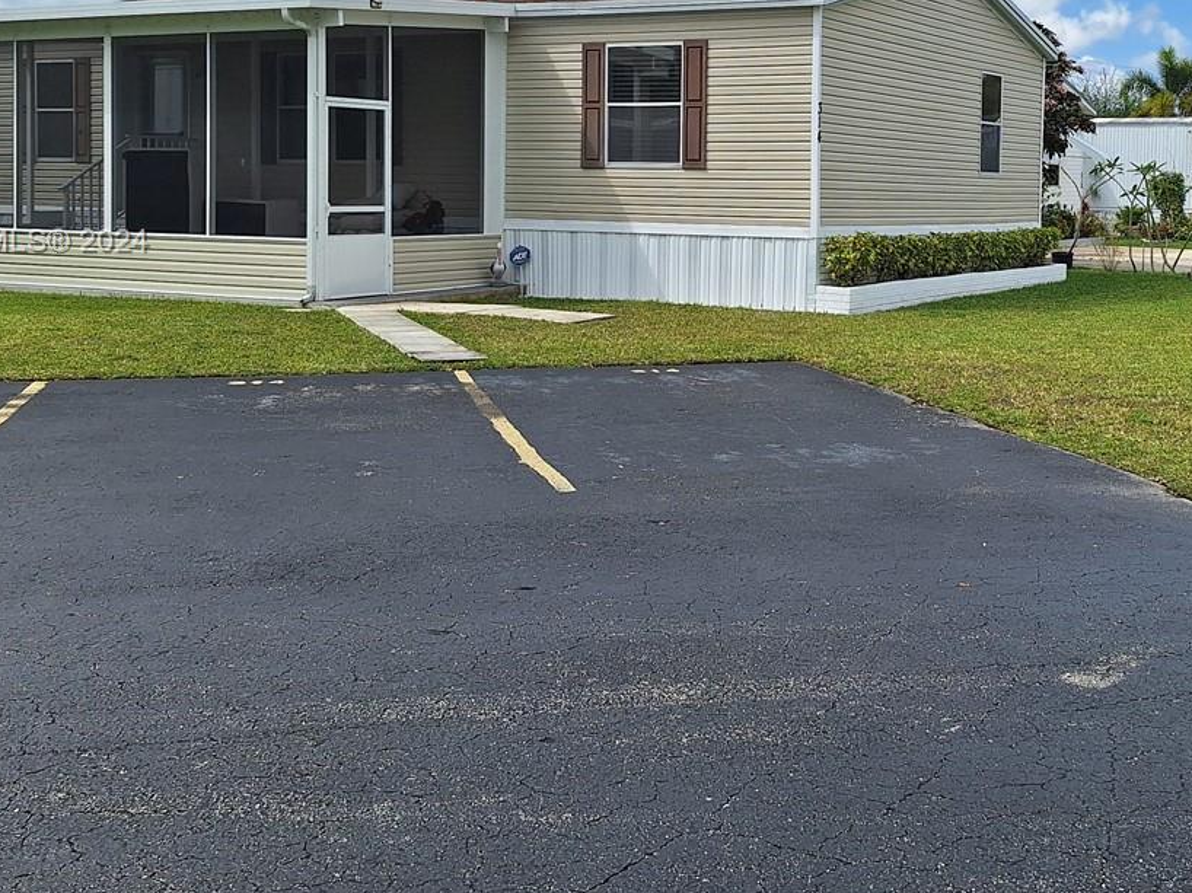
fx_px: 1549
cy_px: 243
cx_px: 848
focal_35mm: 45
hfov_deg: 41.2
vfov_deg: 31.7
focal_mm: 5.54
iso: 40
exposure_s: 1/4878
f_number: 1.8
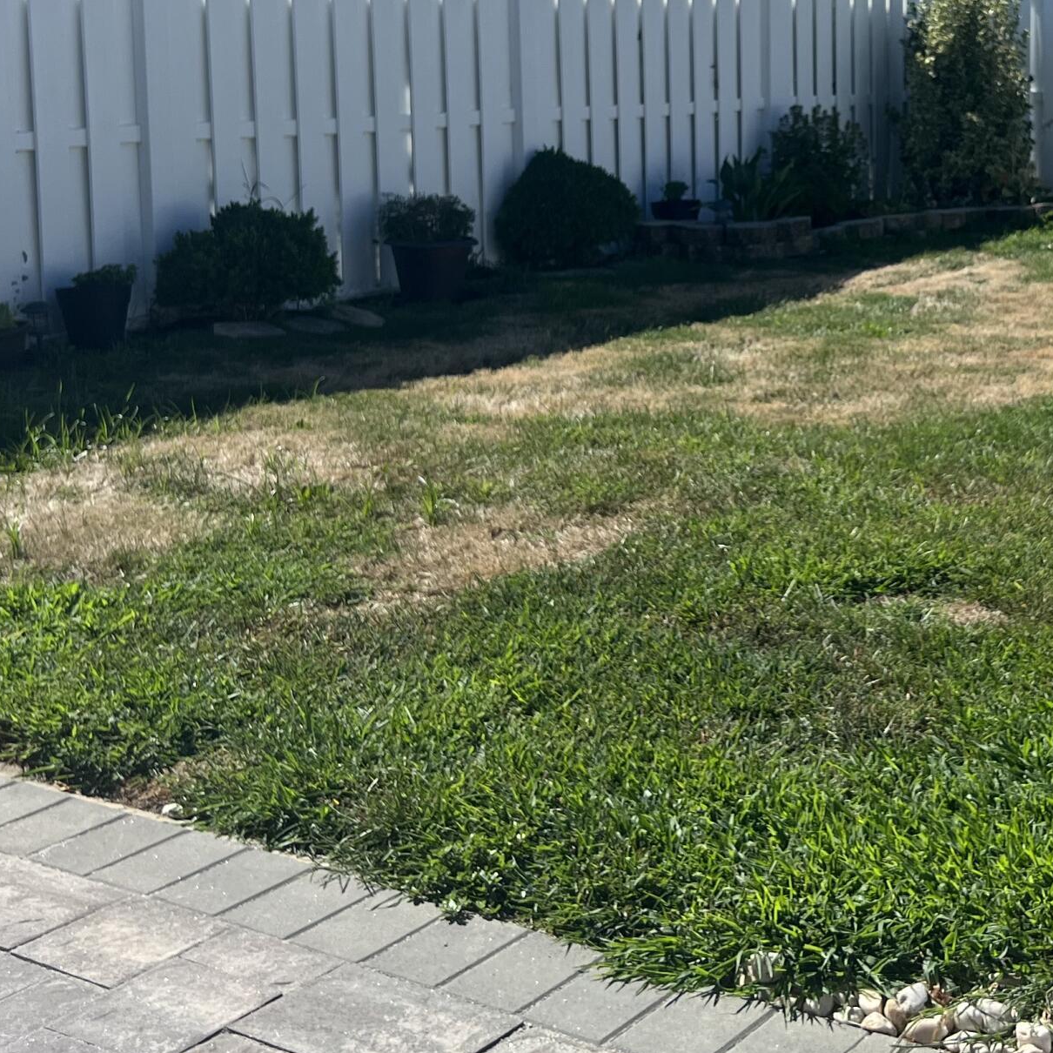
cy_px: 240
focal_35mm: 57
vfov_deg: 29.5
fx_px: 1962
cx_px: 851
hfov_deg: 29.3
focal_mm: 5.7
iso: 50
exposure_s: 1/6579
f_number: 1.5
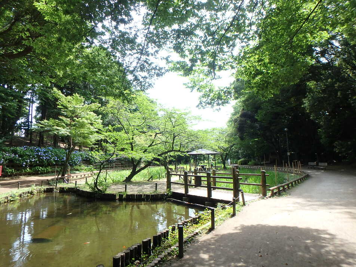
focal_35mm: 21
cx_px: 178
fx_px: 216
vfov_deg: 63.4
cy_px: 134
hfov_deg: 79.0
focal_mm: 3.7
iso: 125
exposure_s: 1/200
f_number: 3.5
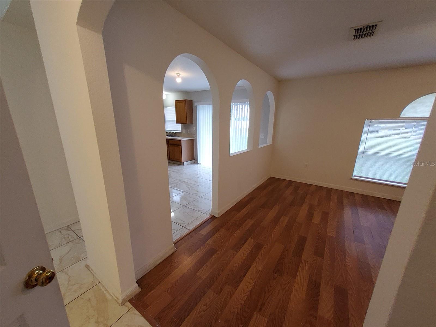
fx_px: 164
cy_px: 164
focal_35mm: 13
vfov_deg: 89.9
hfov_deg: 106.2
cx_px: 218
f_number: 2.2
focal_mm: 1.13
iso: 125
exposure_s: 1/60
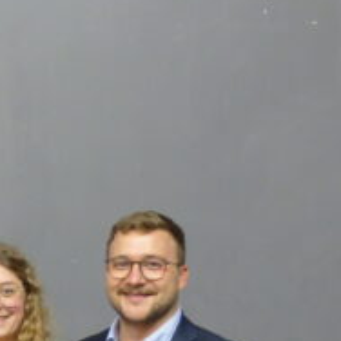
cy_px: 327
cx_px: -219
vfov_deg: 19.3
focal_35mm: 88
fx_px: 981
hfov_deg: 17.1
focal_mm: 5.4
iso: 125
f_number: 2.8
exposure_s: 1/8
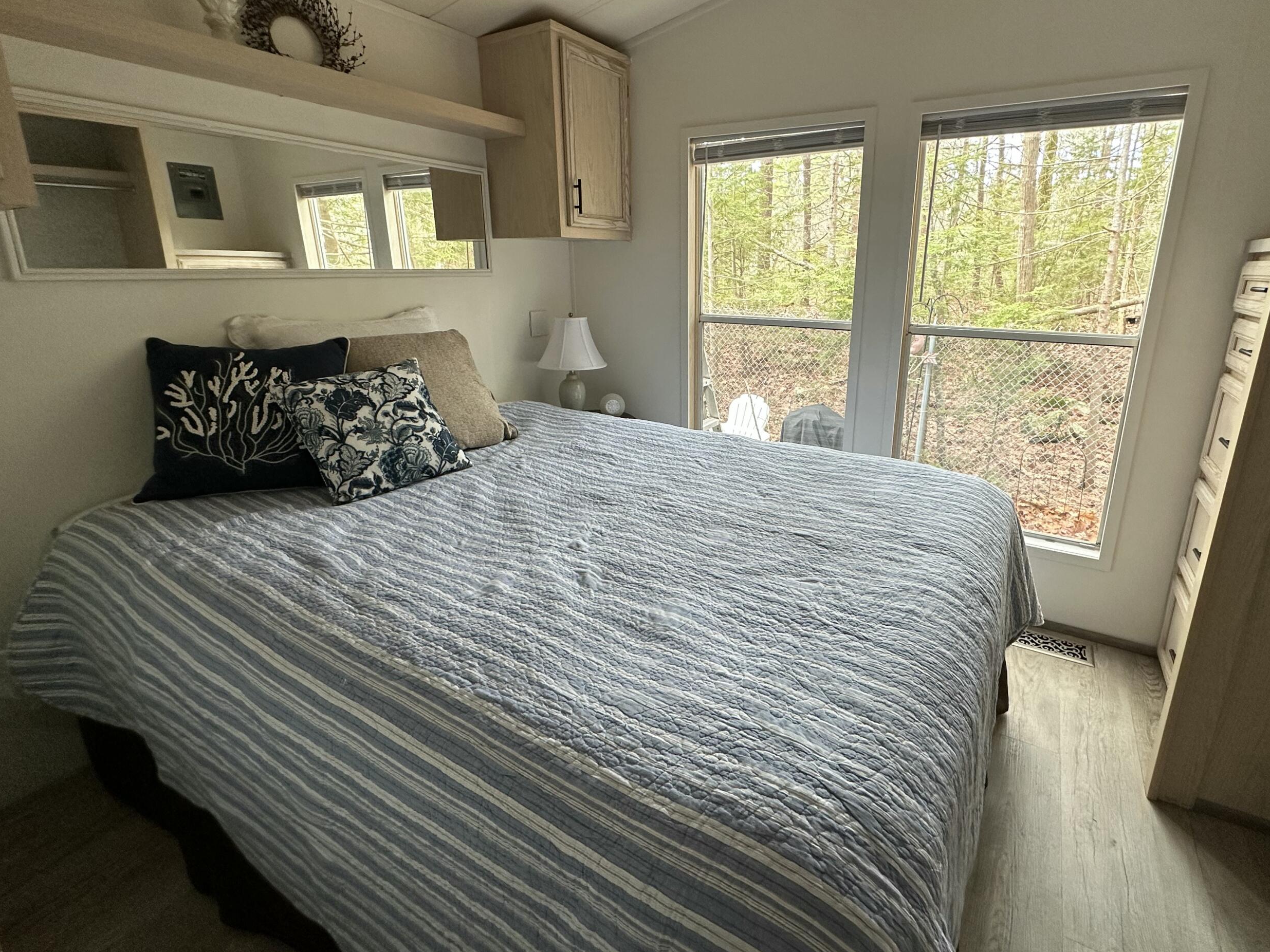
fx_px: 624
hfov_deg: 90.8
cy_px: 427
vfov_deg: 74.5
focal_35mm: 17
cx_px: 694
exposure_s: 1/99
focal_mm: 2.22
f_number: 2.2
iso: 160
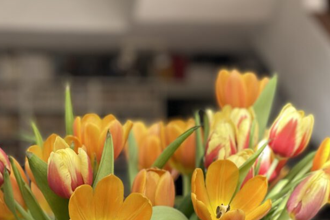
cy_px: 199
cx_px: 159
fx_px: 834
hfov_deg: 22.4
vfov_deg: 14.9
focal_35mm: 91
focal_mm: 6
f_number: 2
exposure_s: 1/122
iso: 25
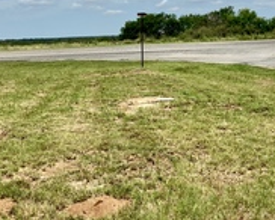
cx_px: 134
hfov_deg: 26.4
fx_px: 587
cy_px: 8
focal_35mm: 72
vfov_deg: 20.7
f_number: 1.8
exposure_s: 1/4878
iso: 32
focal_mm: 3.99
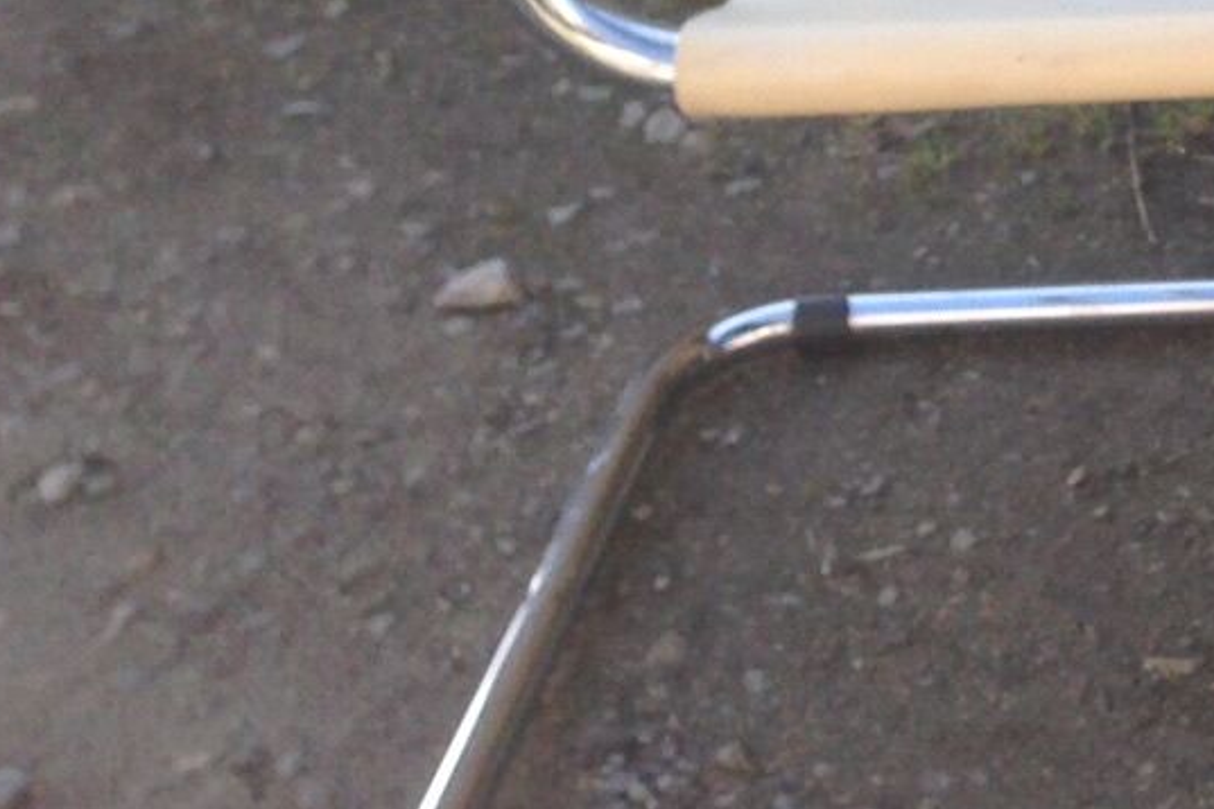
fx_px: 4417
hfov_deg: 14.1
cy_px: -185
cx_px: 2107
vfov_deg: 10.3
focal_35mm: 131
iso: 50
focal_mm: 4.12
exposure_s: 1/330
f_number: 2.4
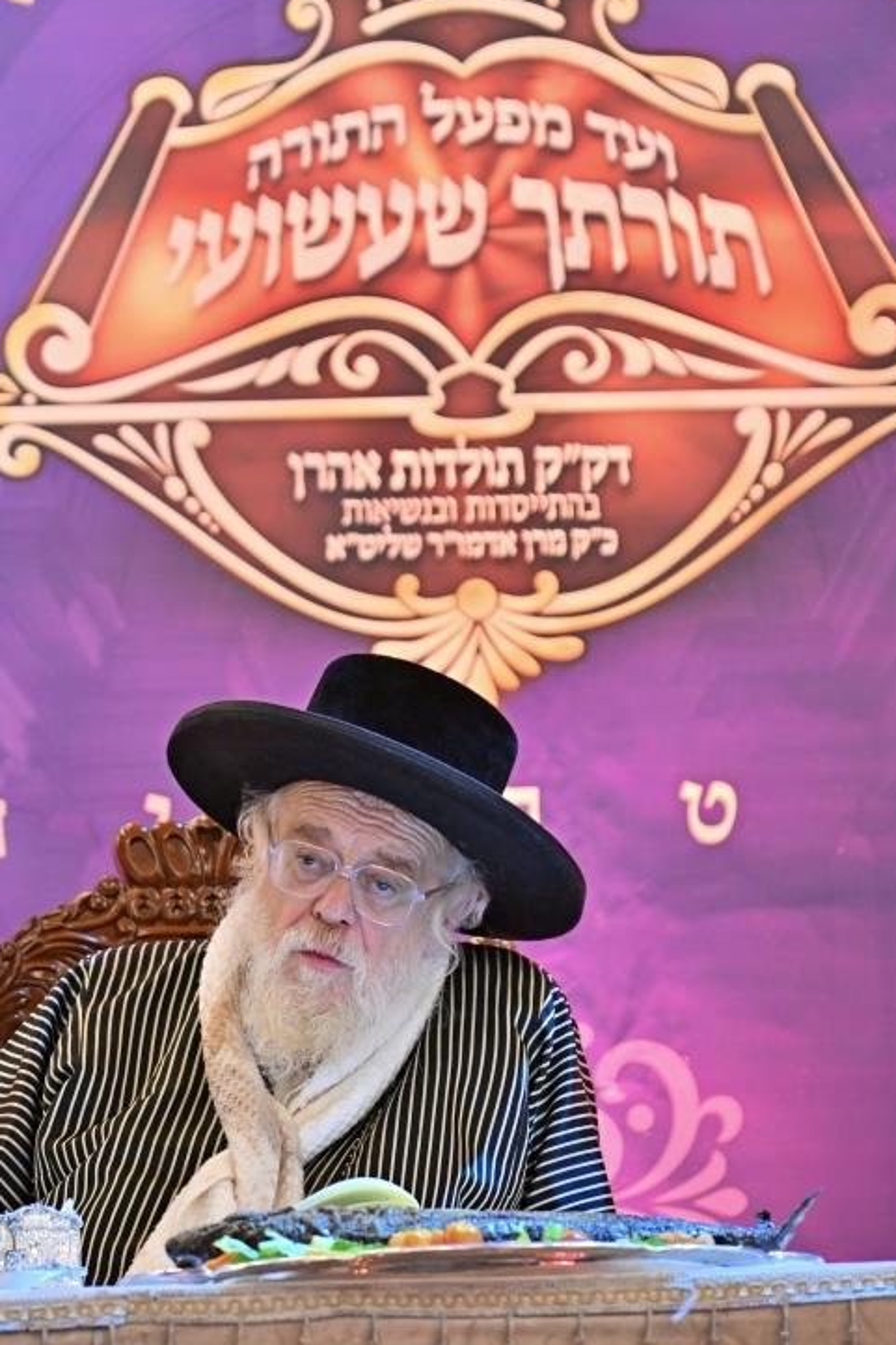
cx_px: 307
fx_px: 14678
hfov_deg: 3.5
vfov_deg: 5.2
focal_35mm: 393
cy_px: 482
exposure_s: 1/125
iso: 640
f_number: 2.8
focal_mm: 185
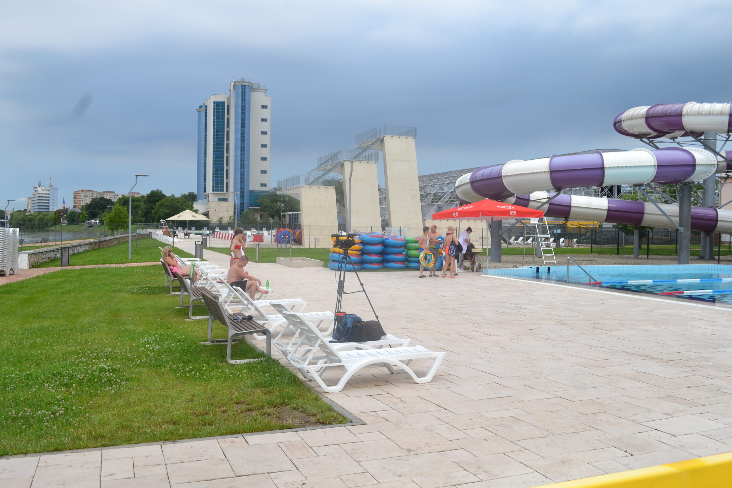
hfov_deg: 57.2
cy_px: 244
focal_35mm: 33
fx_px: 671
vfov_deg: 40.0
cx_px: 366
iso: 100
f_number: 8
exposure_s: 1/250
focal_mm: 22
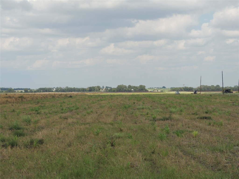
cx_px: 120
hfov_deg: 19.6
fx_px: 690
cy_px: 90
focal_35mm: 100
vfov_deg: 14.8
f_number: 4.1
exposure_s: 1/800
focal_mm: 17.8
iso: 100
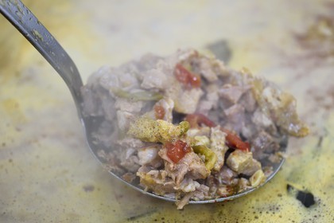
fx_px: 649
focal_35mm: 70
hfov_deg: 28.8
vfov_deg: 19.5
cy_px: 112
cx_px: 167
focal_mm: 70
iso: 1600
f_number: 5.6
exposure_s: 1/80
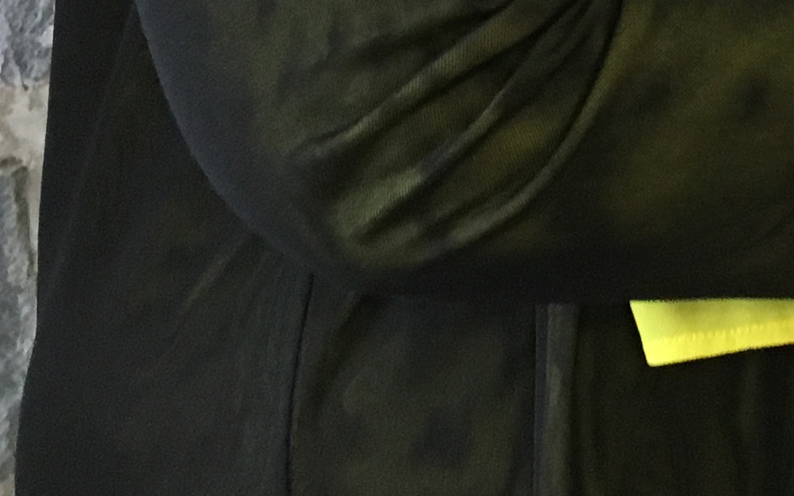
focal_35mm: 118
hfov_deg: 16.2
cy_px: -529
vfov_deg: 10.2
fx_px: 2553
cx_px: 1196
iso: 160
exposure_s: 1/33
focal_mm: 4.15
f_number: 2.2
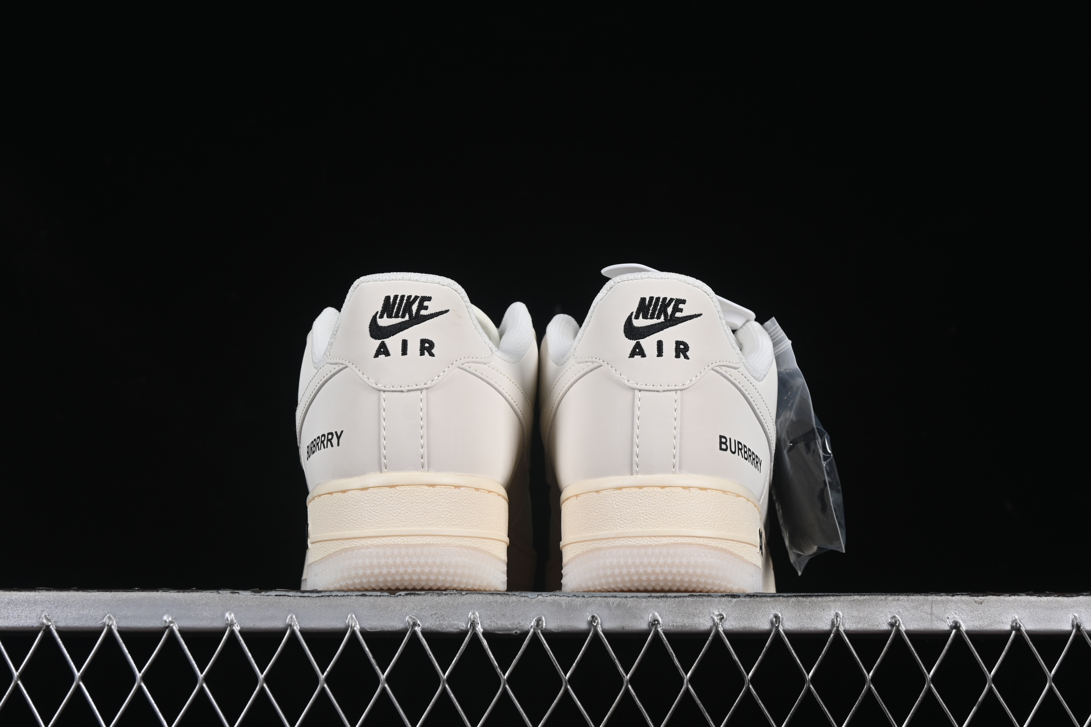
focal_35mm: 75
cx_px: 546
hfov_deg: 27.0
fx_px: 2273
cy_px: 364
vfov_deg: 18.2
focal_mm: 50
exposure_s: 1/80
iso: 160
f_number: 8
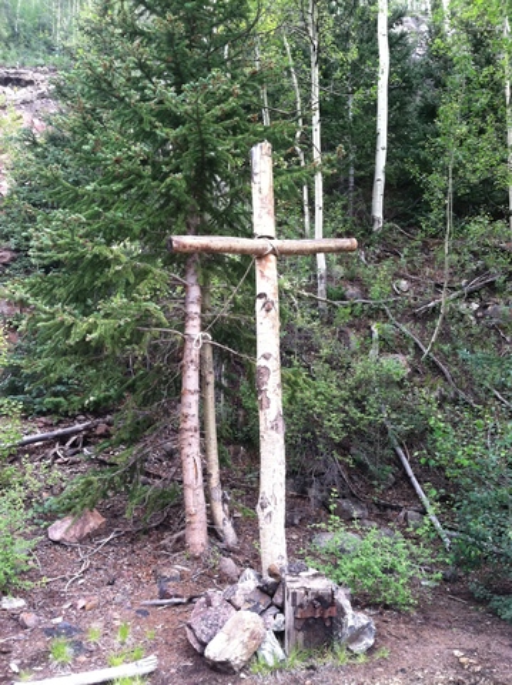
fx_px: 691
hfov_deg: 40.6
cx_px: 256
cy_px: 342
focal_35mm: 35
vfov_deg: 52.7
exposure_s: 1/120
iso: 125
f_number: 2.8
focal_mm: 3.85
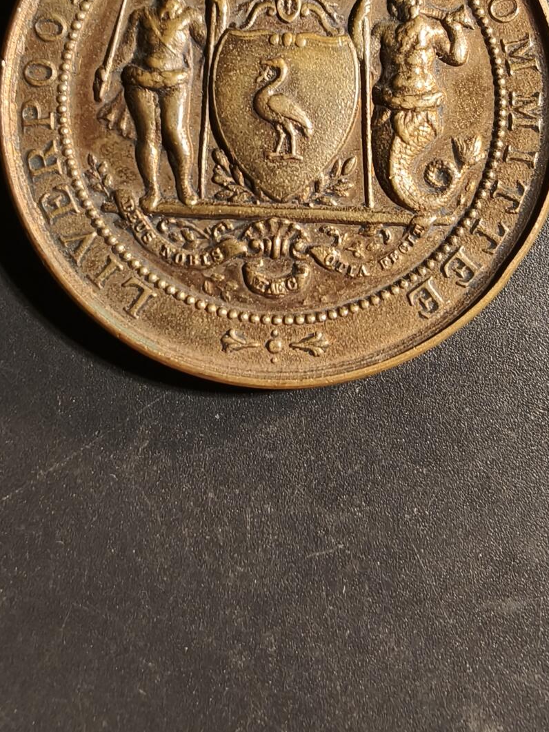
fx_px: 825
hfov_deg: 36.8
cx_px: 295
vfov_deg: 45.8
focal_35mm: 39
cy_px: 165
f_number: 2
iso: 250
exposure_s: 1/100
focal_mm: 2.32
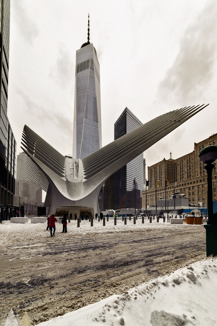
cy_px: 163
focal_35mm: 14
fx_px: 127
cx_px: 108
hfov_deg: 81.1
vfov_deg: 104.3
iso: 200
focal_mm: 14
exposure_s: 1/80
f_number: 8
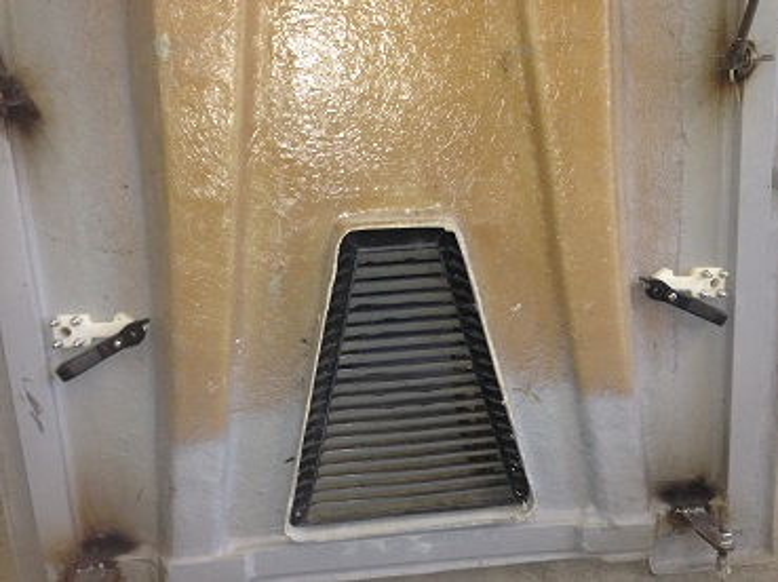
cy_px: 291
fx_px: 741
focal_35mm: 33
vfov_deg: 42.9
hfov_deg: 55.4
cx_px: 389
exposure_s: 1/20
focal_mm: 4.12
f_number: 2.4
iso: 100
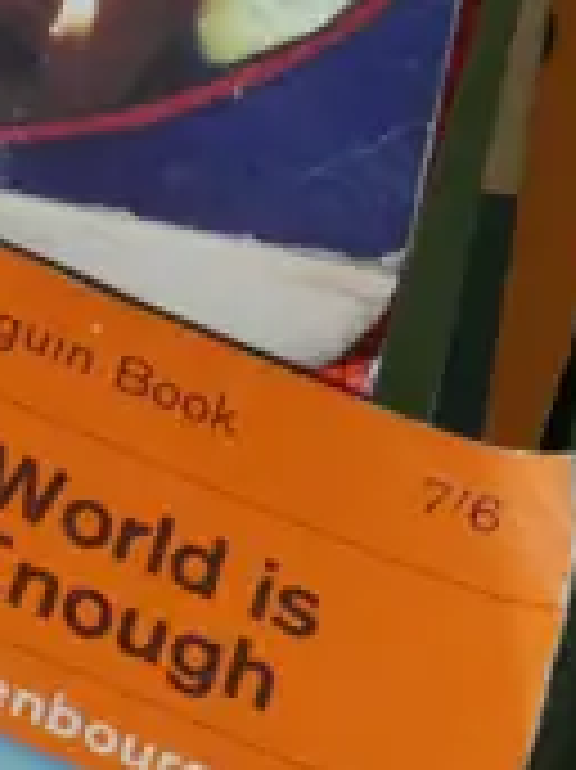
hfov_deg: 4.0
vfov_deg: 5.5
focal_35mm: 359
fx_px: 7975
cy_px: 466
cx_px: -1192
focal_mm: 30
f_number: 5.4
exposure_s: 1/50
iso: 3200
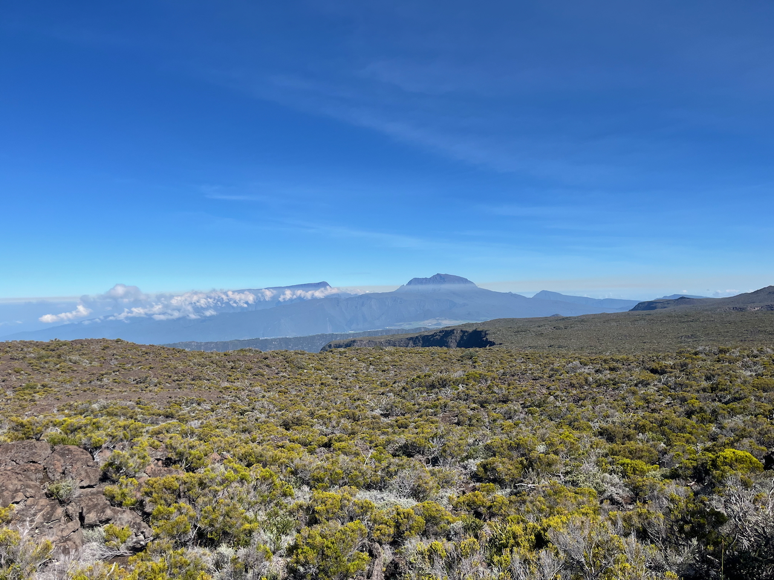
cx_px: 387
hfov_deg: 67.3
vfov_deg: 53.1
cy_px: 290
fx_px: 581
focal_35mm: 26
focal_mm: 5.1
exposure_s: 1/4149
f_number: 1.6
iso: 50
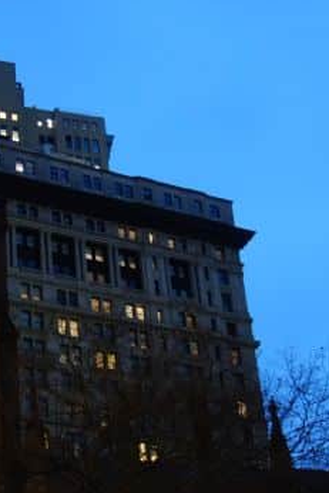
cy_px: 272
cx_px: 103
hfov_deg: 16.8
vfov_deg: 25.0
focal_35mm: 81
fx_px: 1109
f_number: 1.8
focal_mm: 10.4
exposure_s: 1/40
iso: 800
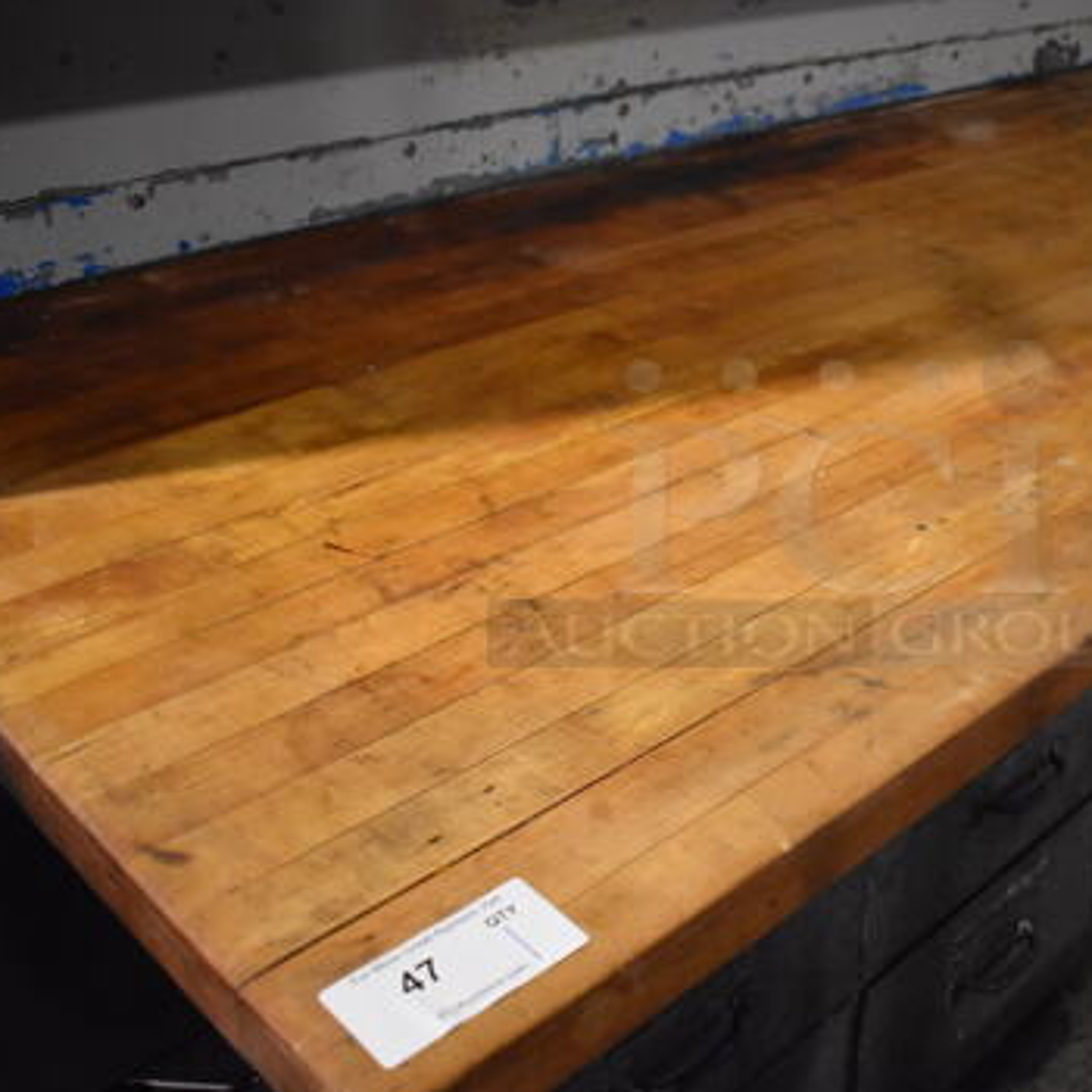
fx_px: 1428
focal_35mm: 40
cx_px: 836
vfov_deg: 41.8
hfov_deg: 40.5
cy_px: 502
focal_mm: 18
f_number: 3.5
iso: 3200
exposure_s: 1/125
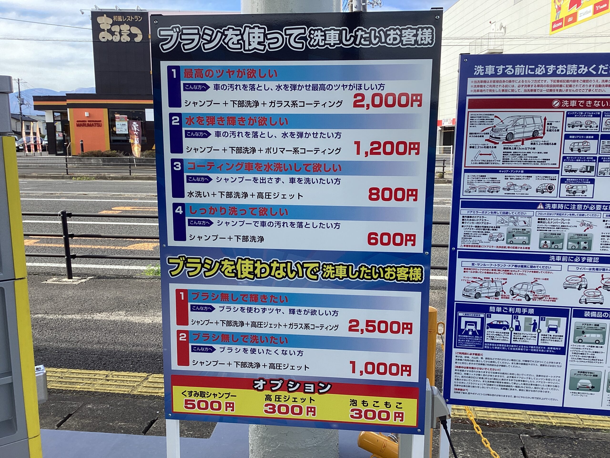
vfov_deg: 45.4
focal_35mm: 31
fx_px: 546
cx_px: 305
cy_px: 229
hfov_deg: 58.4
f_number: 2.4
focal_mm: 3.3
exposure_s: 1/468
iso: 25
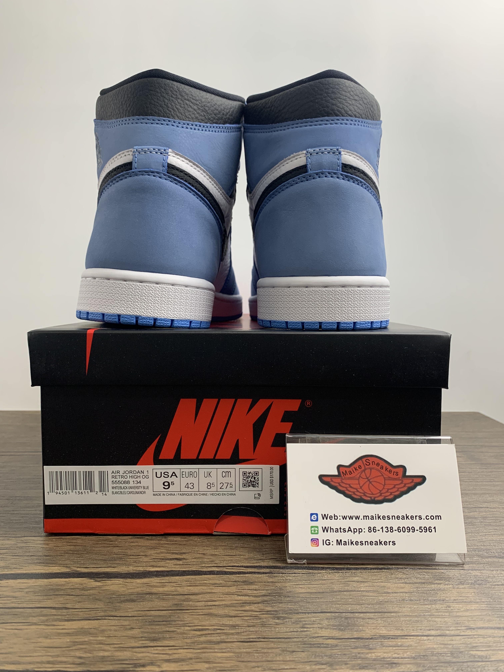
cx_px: 252
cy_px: 336
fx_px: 505
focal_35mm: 26
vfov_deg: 67.3
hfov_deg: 53.1
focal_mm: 4.25
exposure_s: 1/121
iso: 64
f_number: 1.8
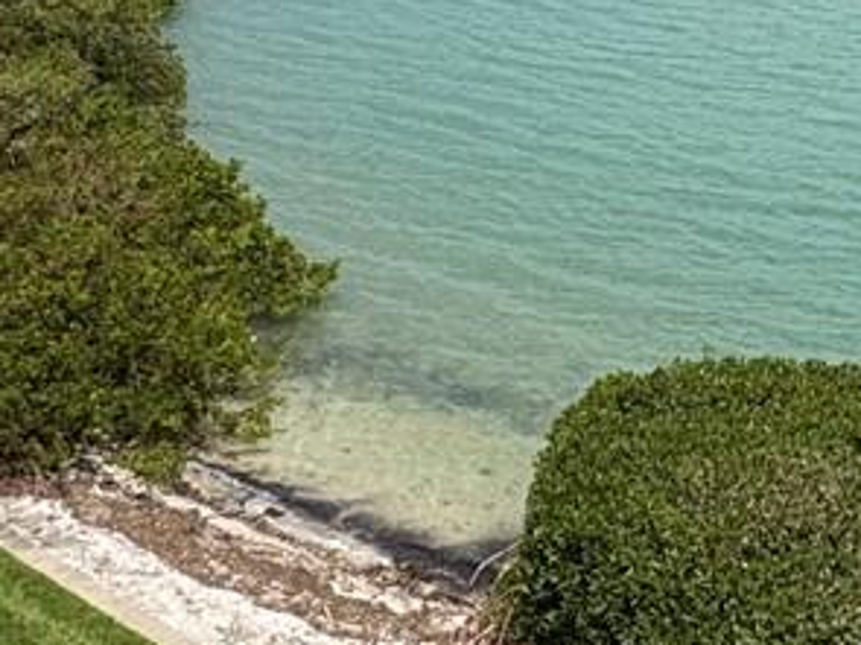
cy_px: -175
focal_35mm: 76
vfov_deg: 18.2
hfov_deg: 25.6
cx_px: 514
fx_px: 1890
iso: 50
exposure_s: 1/2985
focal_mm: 2.22
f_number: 2.2
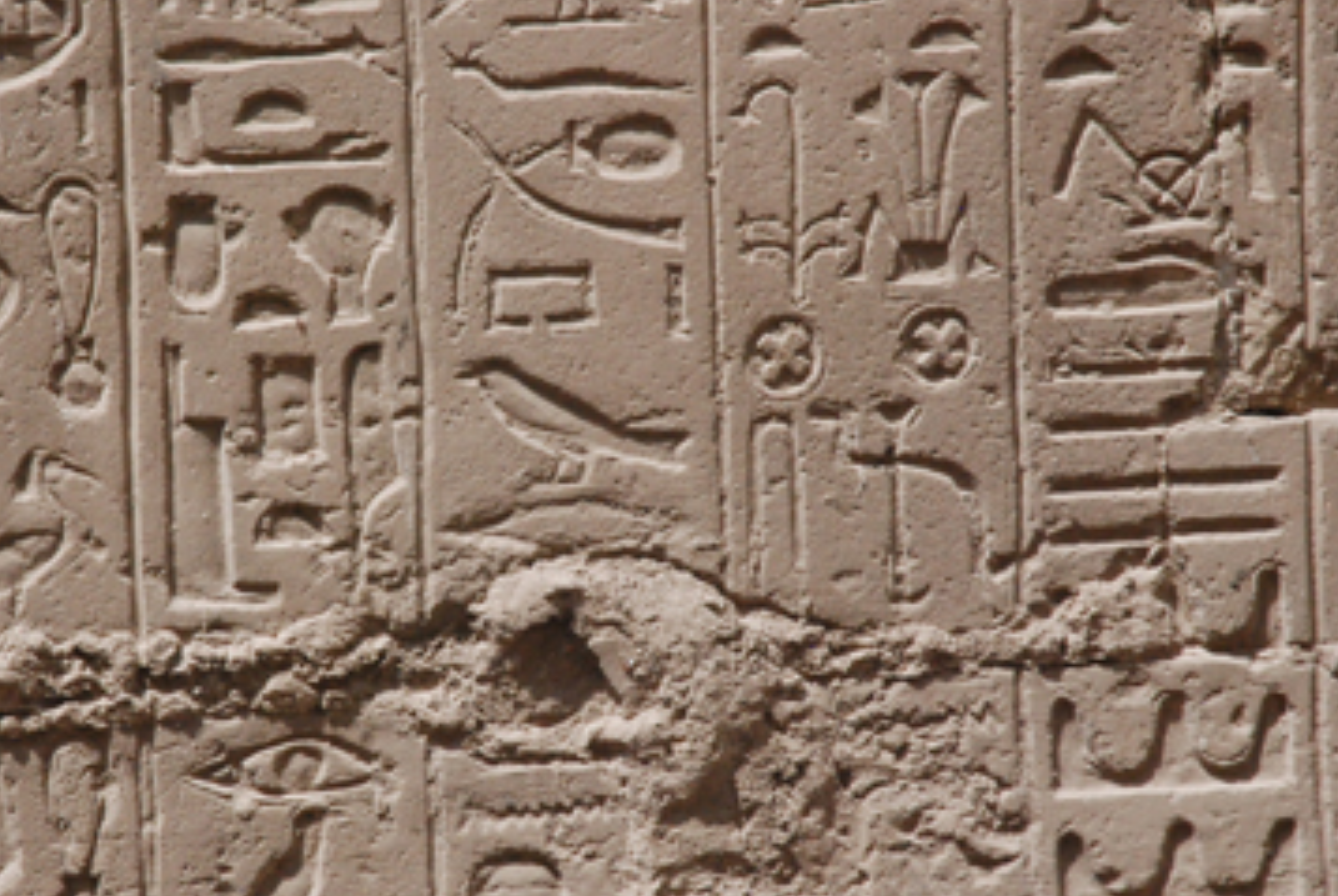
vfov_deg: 9.4
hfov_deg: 13.9
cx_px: 450
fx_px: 5470
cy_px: 426
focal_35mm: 147
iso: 1600
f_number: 8
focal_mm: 70
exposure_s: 1/1000
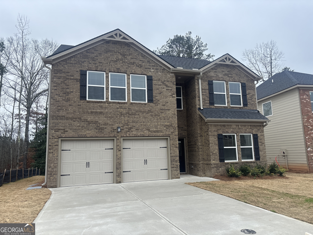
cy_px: 118
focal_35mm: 26
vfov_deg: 53.1
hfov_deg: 67.3
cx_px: 156
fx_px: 235
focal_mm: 5.96
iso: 64
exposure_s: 1/121
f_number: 1.6
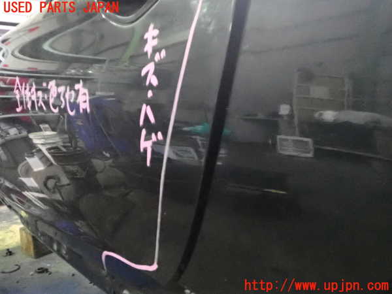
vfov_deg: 46.8
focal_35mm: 30
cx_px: 196
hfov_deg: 60.0
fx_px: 340
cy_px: 147
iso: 6400
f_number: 2.3
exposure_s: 1/80
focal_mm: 5.4
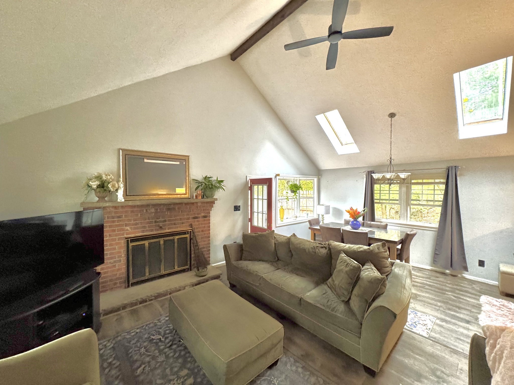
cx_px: 257
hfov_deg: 102.1
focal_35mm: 14
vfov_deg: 85.7
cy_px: 192
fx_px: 208
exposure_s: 1/60
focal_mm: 2.22
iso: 400
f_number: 2.2
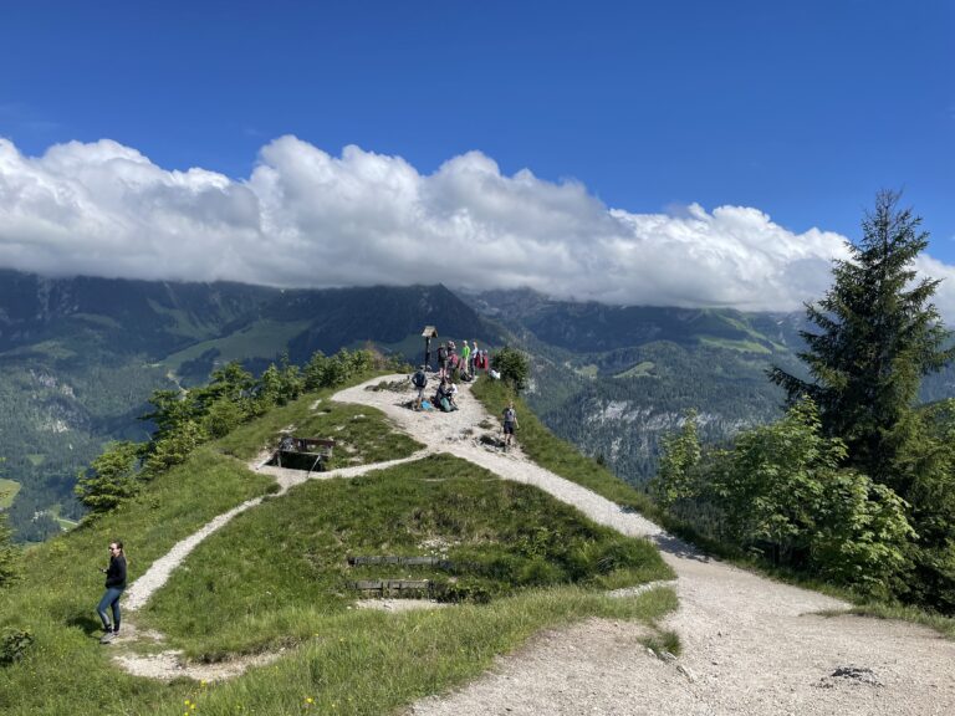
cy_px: 358
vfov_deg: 53.1
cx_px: 478
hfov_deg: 67.3
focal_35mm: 26
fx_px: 717
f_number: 1.6
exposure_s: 1/4651
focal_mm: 4.2
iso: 32
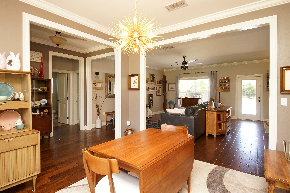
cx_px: 145
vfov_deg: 67.4
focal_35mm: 18
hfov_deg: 90.0
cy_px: 96
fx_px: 145
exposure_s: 1/60
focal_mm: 12
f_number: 4.5
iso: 1000
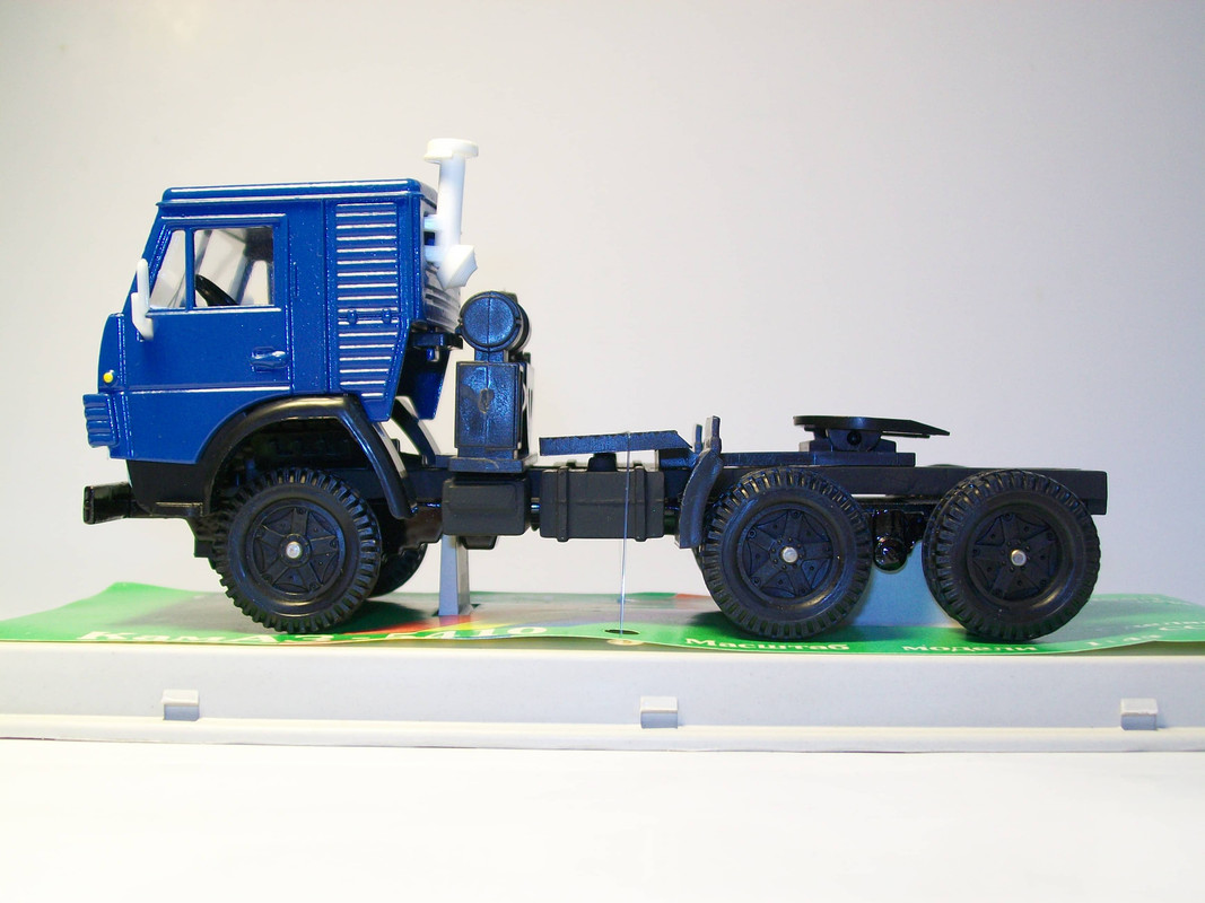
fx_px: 1566
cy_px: 452
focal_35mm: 45
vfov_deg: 32.2
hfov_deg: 42.1
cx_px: 602
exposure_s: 1/40
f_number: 3
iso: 64
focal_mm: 7.6
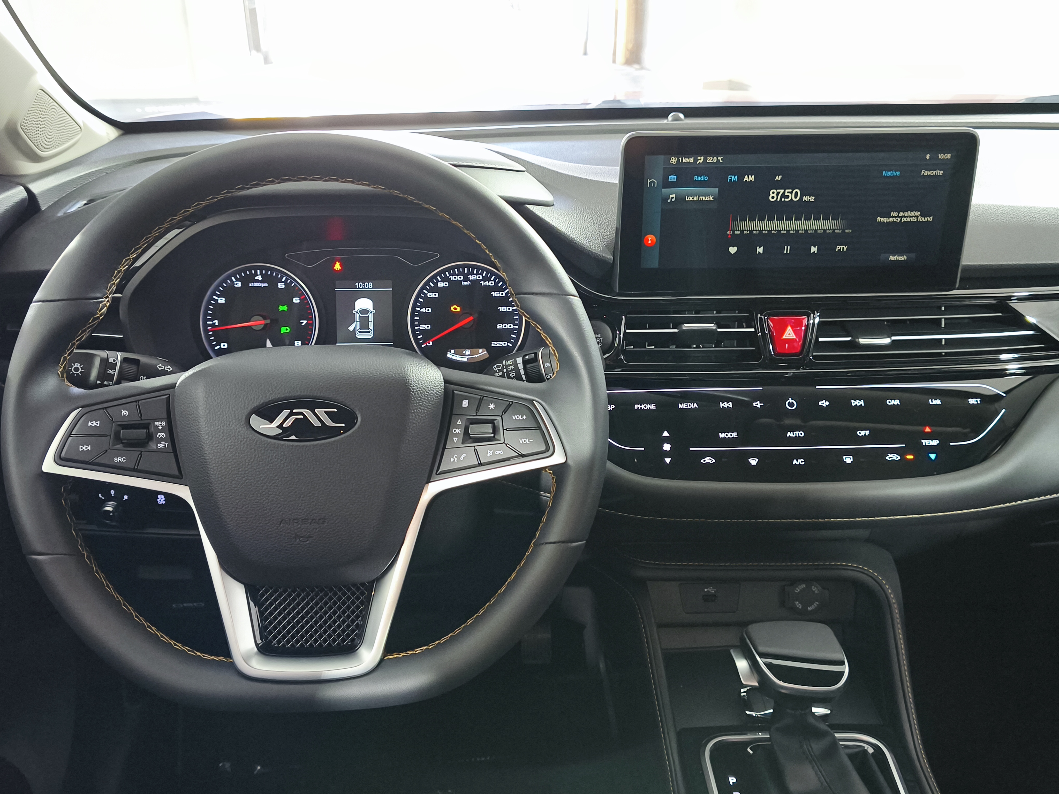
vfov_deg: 42.9
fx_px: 1010
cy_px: 397
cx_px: 530
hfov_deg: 55.4
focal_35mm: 33
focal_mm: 5.35
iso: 800
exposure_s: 1/50
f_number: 1.7
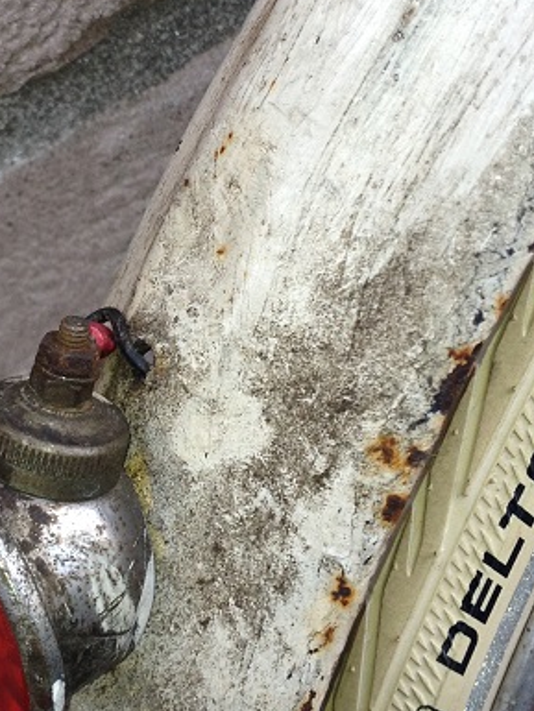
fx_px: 1830
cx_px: 121
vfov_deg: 22.0
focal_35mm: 89
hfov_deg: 16.5
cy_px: 327
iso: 50
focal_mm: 4.28
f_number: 2.4
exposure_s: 1/155
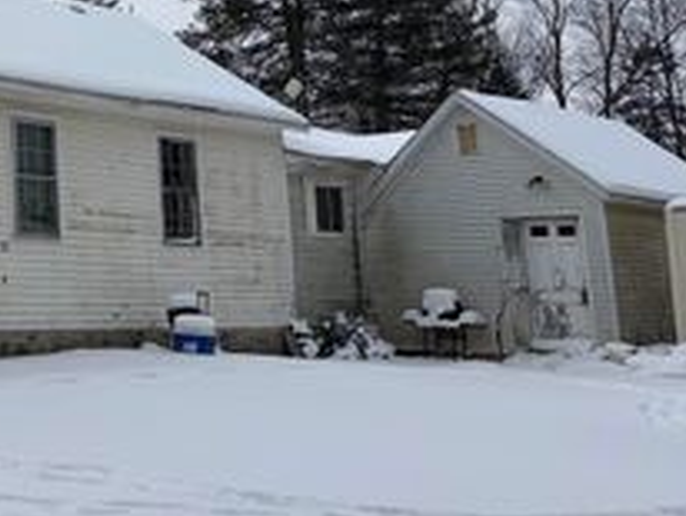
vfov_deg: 22.6
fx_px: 1250
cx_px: -130
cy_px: 28
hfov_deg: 27.2
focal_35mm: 63
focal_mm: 5.96
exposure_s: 1/6329
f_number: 1.6
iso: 64
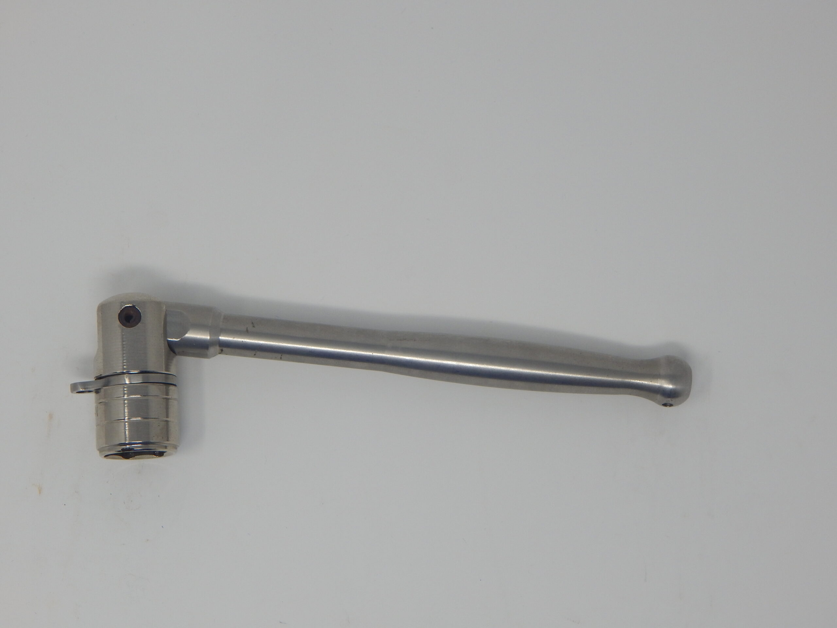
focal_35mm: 69
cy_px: 314
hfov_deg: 28.2
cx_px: 418
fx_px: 1668
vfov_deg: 21.3
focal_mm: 12.3
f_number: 4.1
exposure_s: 1/125
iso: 125
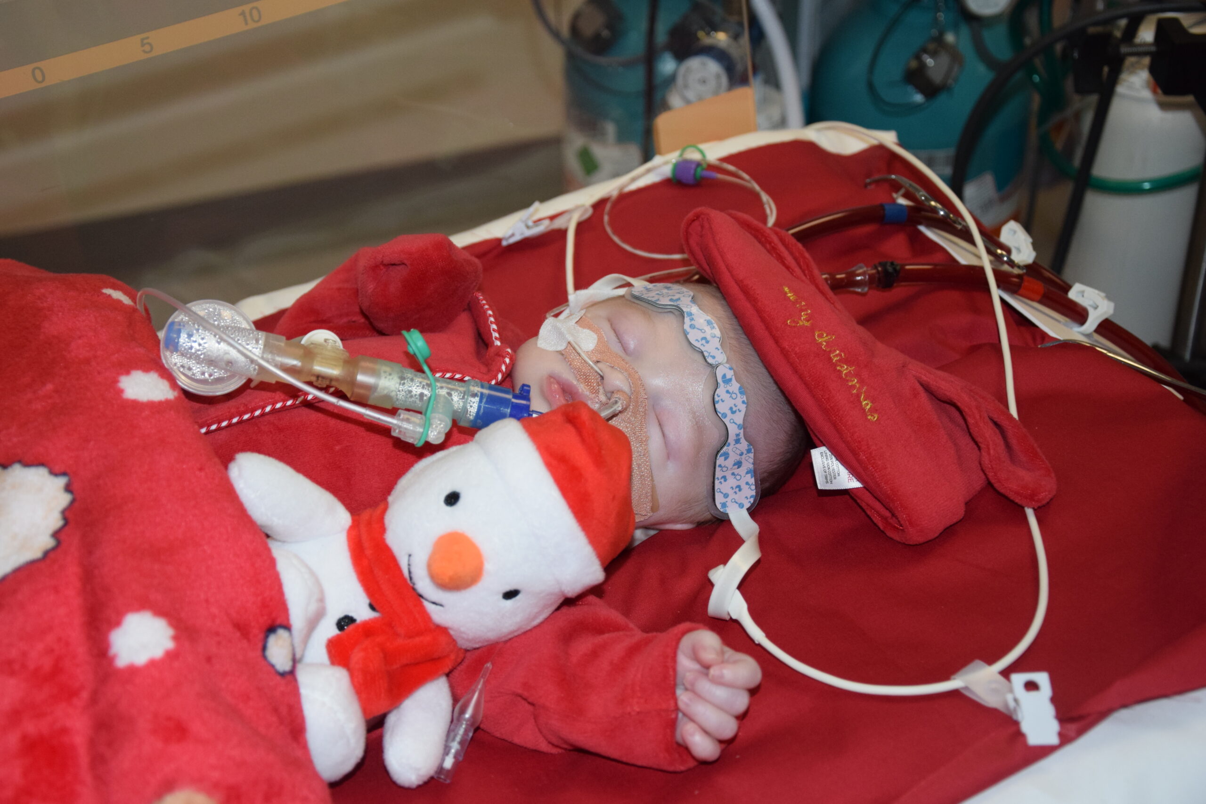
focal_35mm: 63
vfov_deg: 21.6
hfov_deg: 31.9
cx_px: 603
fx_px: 2110
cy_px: 402
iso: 1250
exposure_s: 1/60
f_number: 4.8
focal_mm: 42
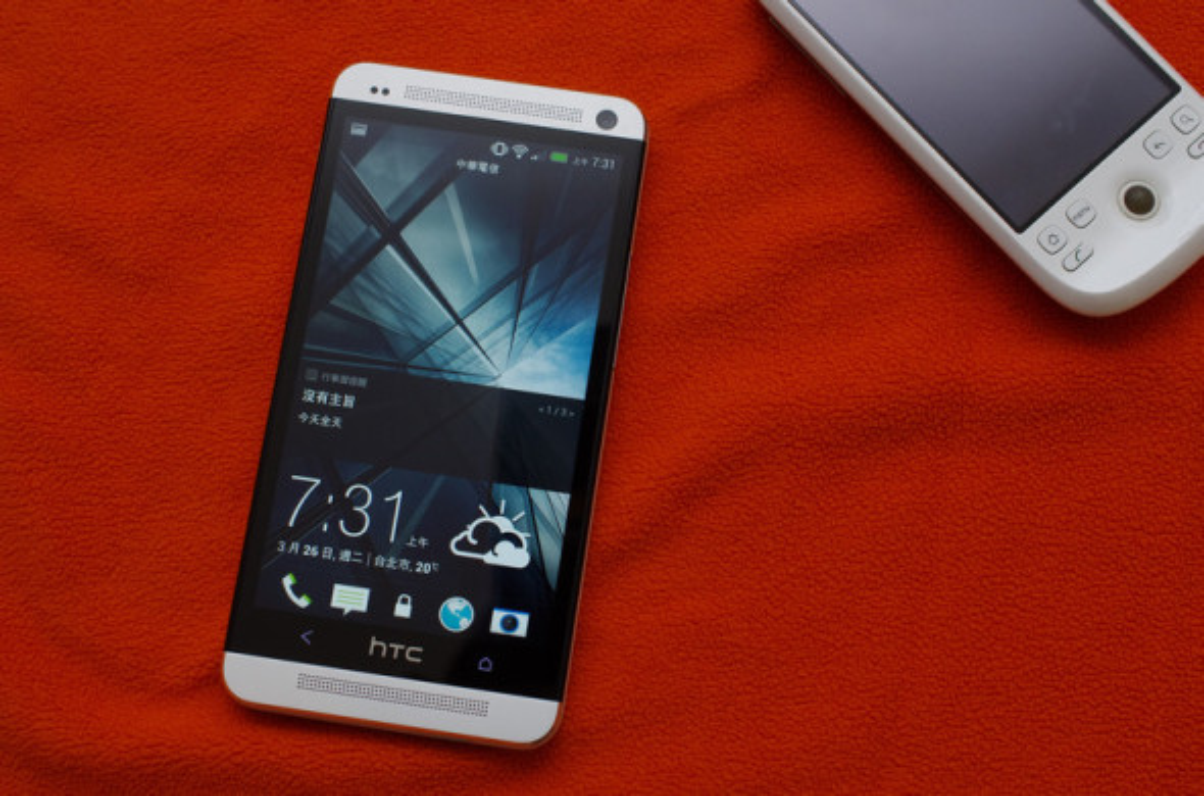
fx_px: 1751
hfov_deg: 37.9
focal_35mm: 52
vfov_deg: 25.6
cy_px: 398
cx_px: 602
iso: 800
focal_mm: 35
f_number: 7.1
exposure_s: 1/80
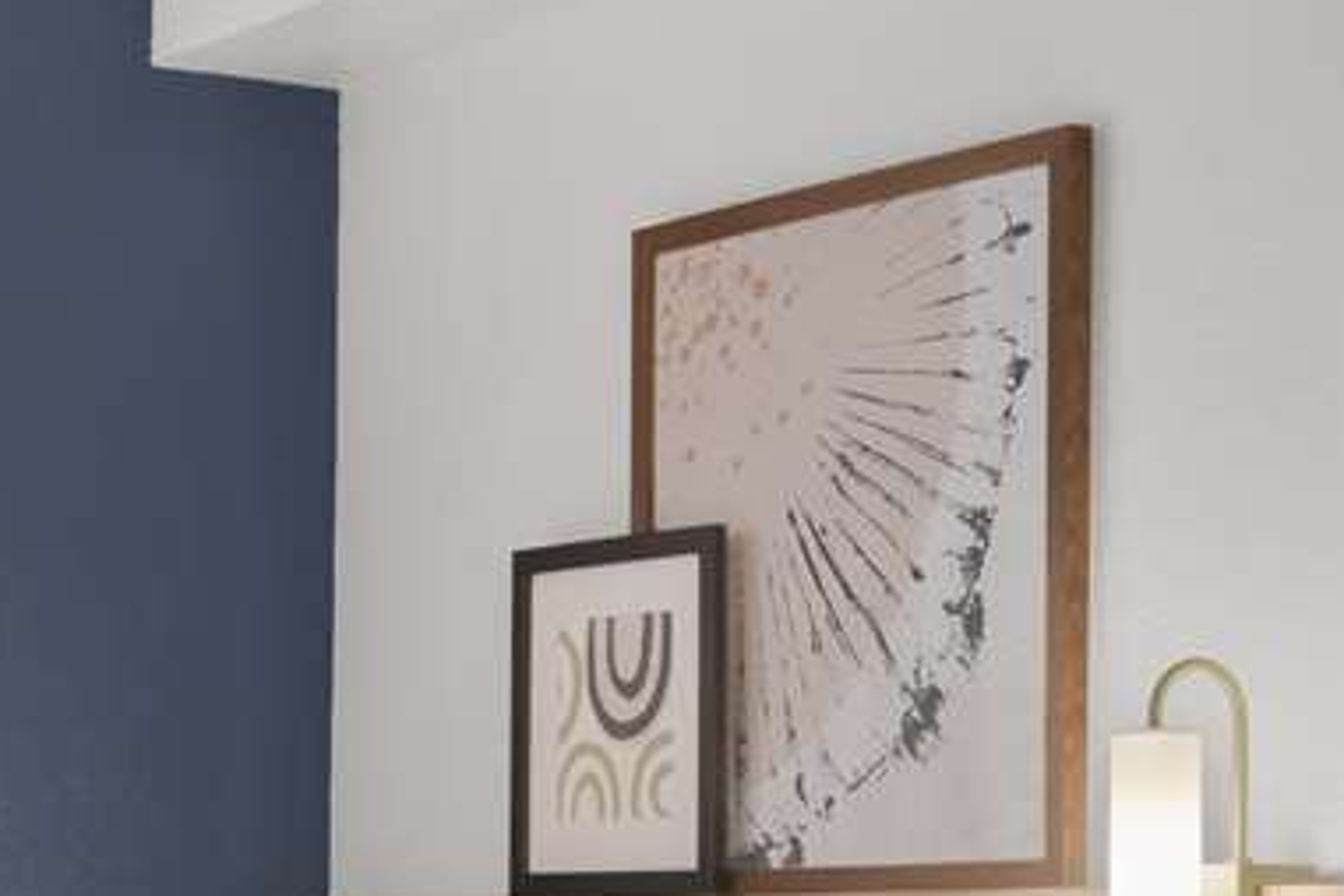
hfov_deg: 17.2
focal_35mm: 118
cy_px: 984
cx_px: 201
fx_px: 4405
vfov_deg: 11.4
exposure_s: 1
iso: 200
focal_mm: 20
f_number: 11
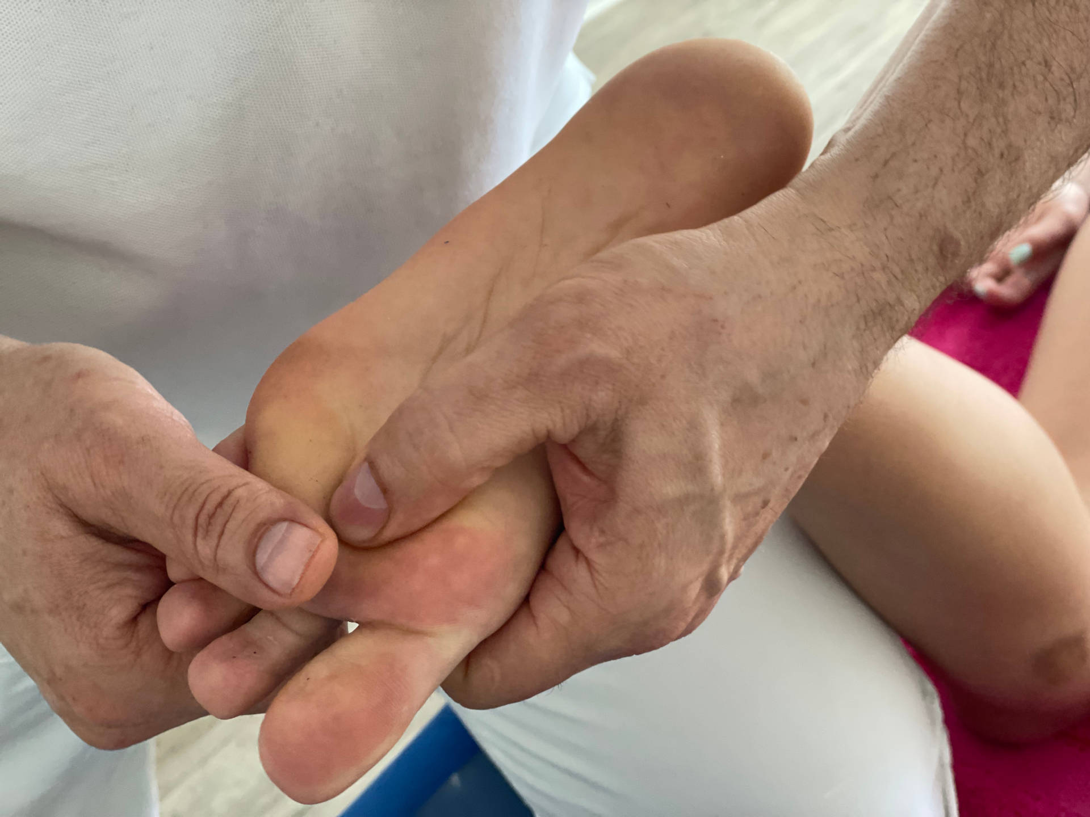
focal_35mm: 52
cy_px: 408
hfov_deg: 36.8
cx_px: 545
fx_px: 1637
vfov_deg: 28.0
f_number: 2
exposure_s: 1/91
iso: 250
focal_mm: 6
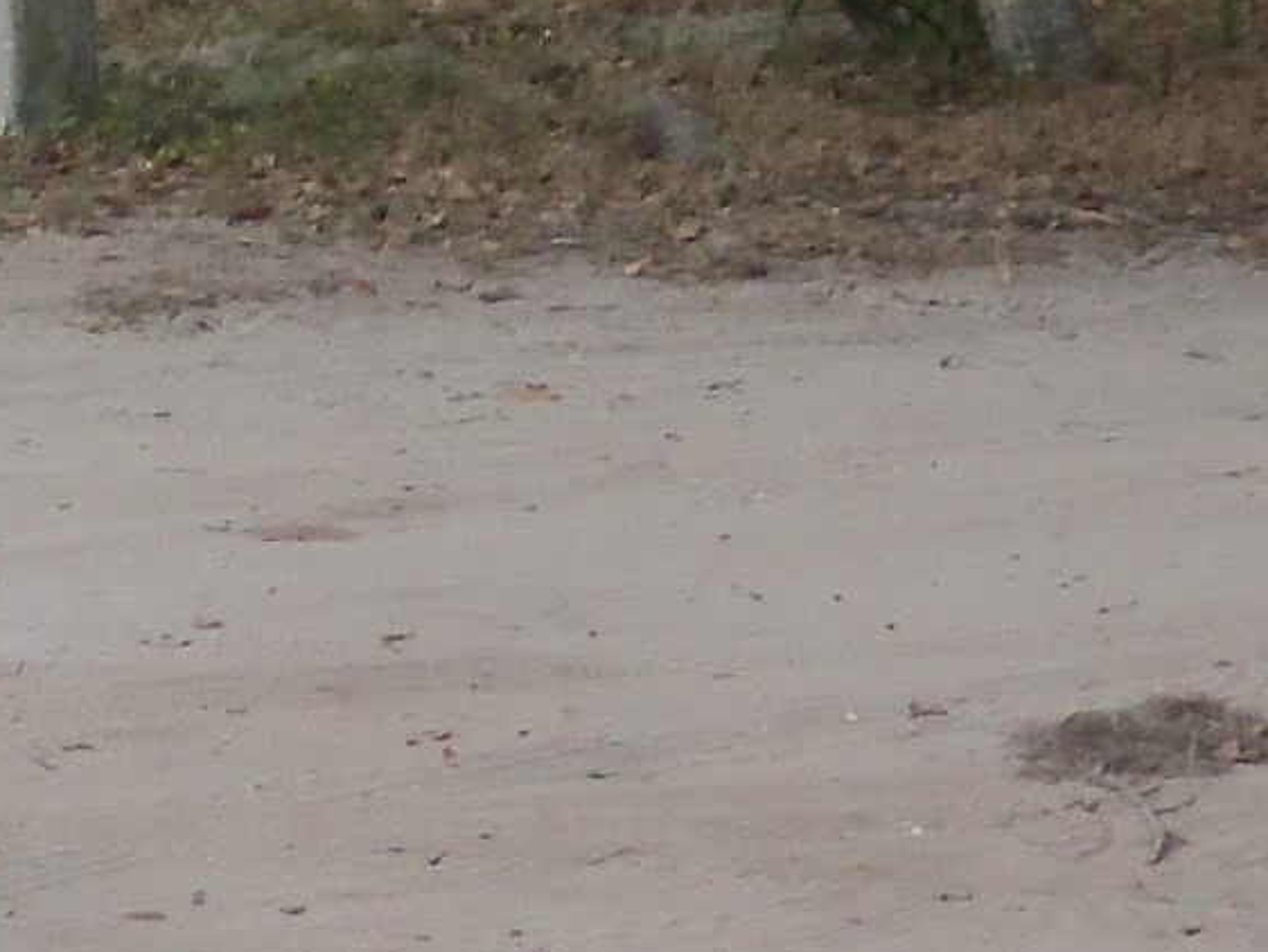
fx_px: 9198
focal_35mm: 251
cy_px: -623
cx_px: -1038
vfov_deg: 5.8
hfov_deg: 7.6
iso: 64
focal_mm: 8.7
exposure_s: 1/160
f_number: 4.6
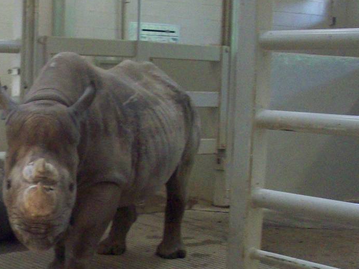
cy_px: 199
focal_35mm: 86
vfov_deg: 17.1
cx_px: -22
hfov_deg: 21.7
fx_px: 892
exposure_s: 1/49.9
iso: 160
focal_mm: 6.2
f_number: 2.8
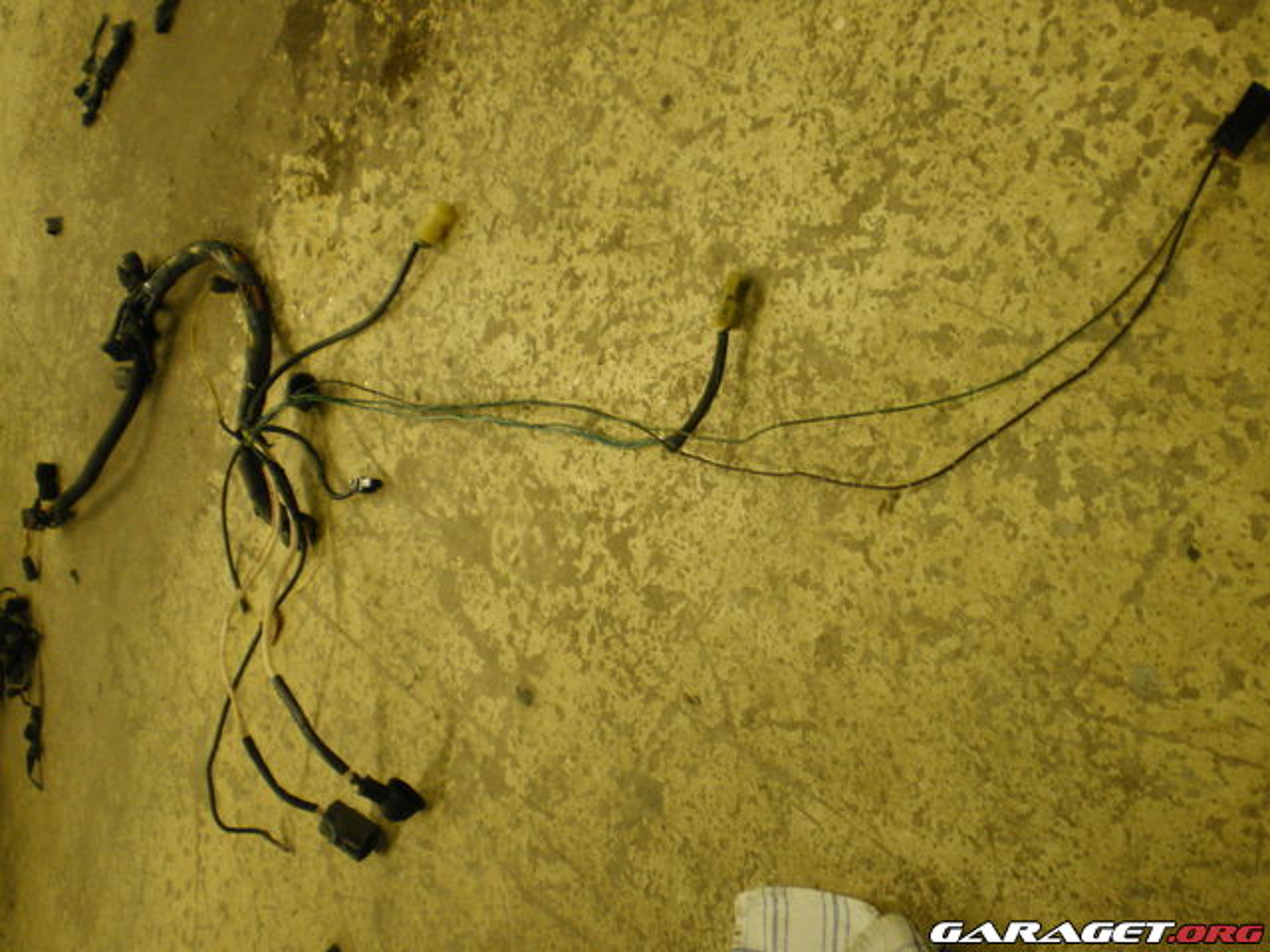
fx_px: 1394
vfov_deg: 37.7
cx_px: 635
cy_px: 476
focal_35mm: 38
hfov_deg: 49.0
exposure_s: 1/30
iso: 200
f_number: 3.1
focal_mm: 6.3
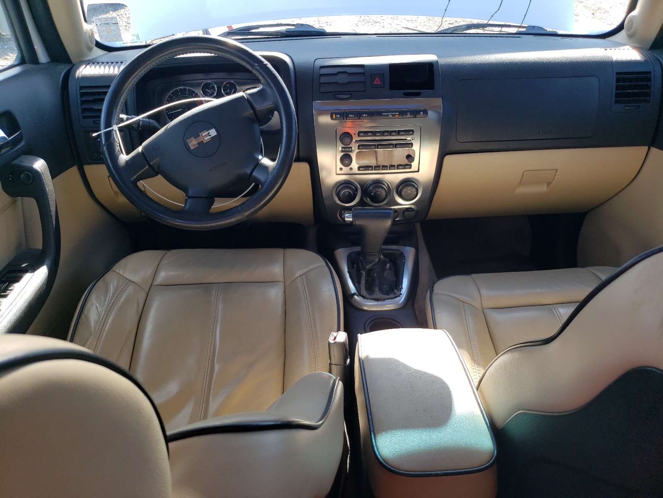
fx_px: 498
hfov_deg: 67.3
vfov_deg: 53.1
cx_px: 332
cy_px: 249
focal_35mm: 26
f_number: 1.5
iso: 50
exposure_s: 1/256
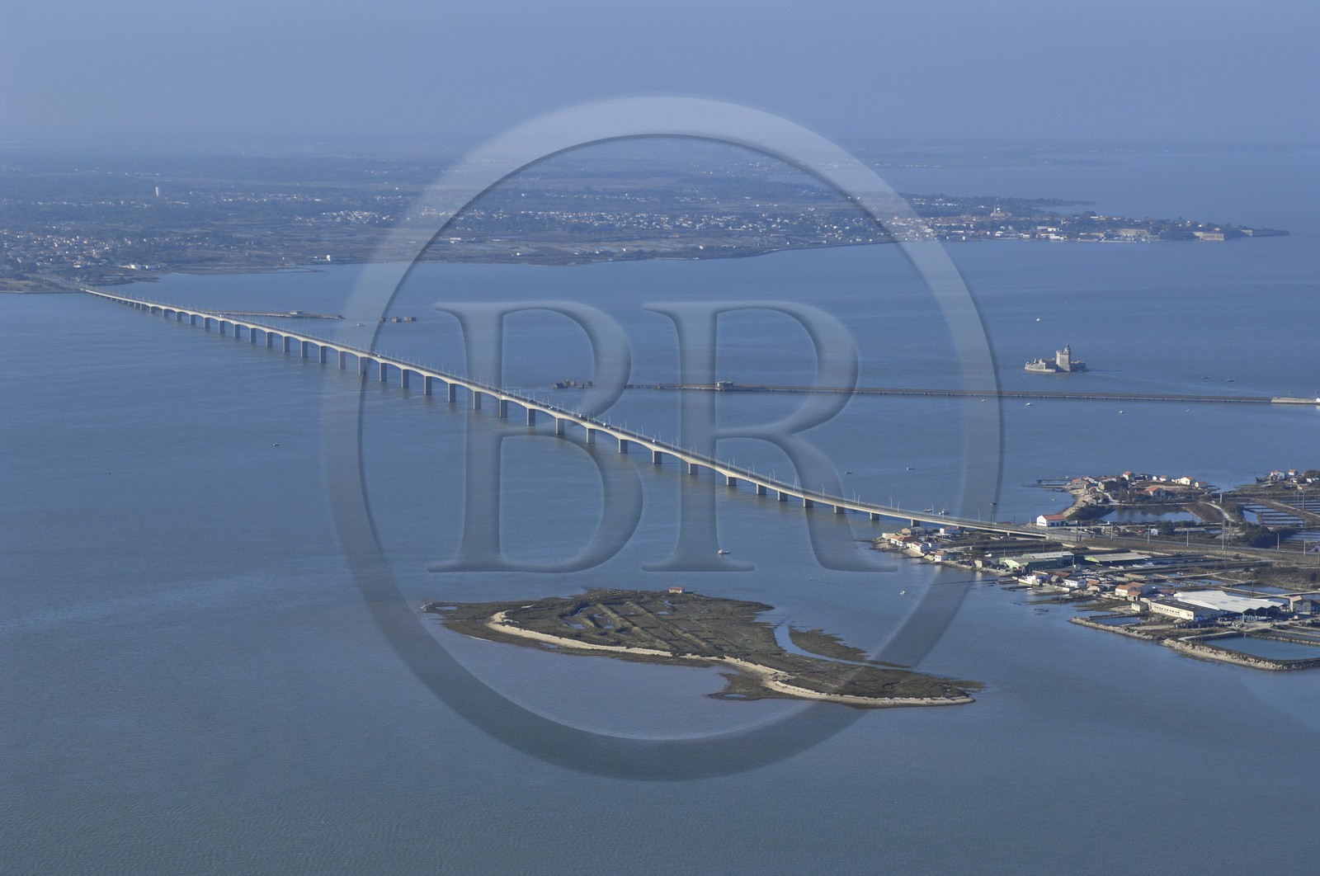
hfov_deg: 19.5
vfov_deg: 13.0
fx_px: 3845
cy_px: 438
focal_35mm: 105
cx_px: 660
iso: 100
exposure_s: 1/640
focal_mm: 70
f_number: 5
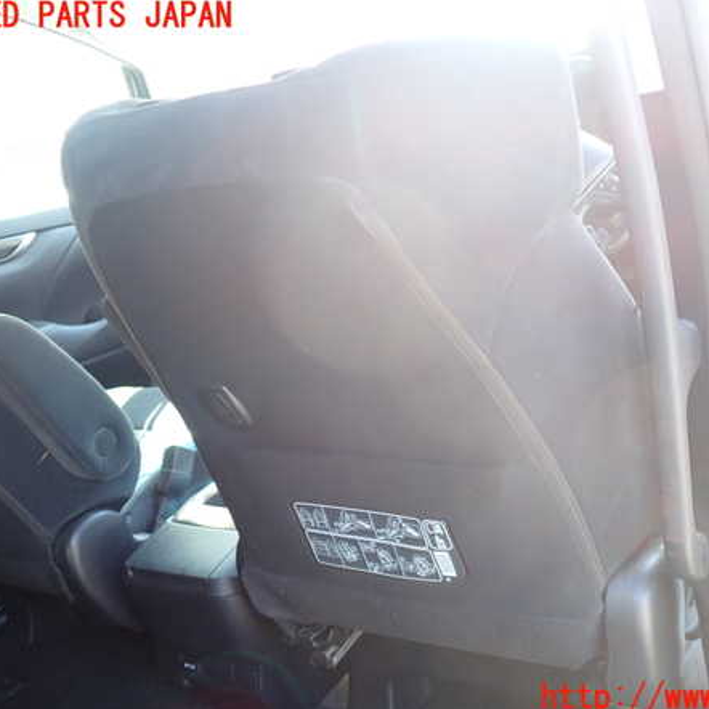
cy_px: 358
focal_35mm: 36
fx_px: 834
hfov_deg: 45.8
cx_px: 422
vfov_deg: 46.0
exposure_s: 1/50
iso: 200
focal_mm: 5.4
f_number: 2.3
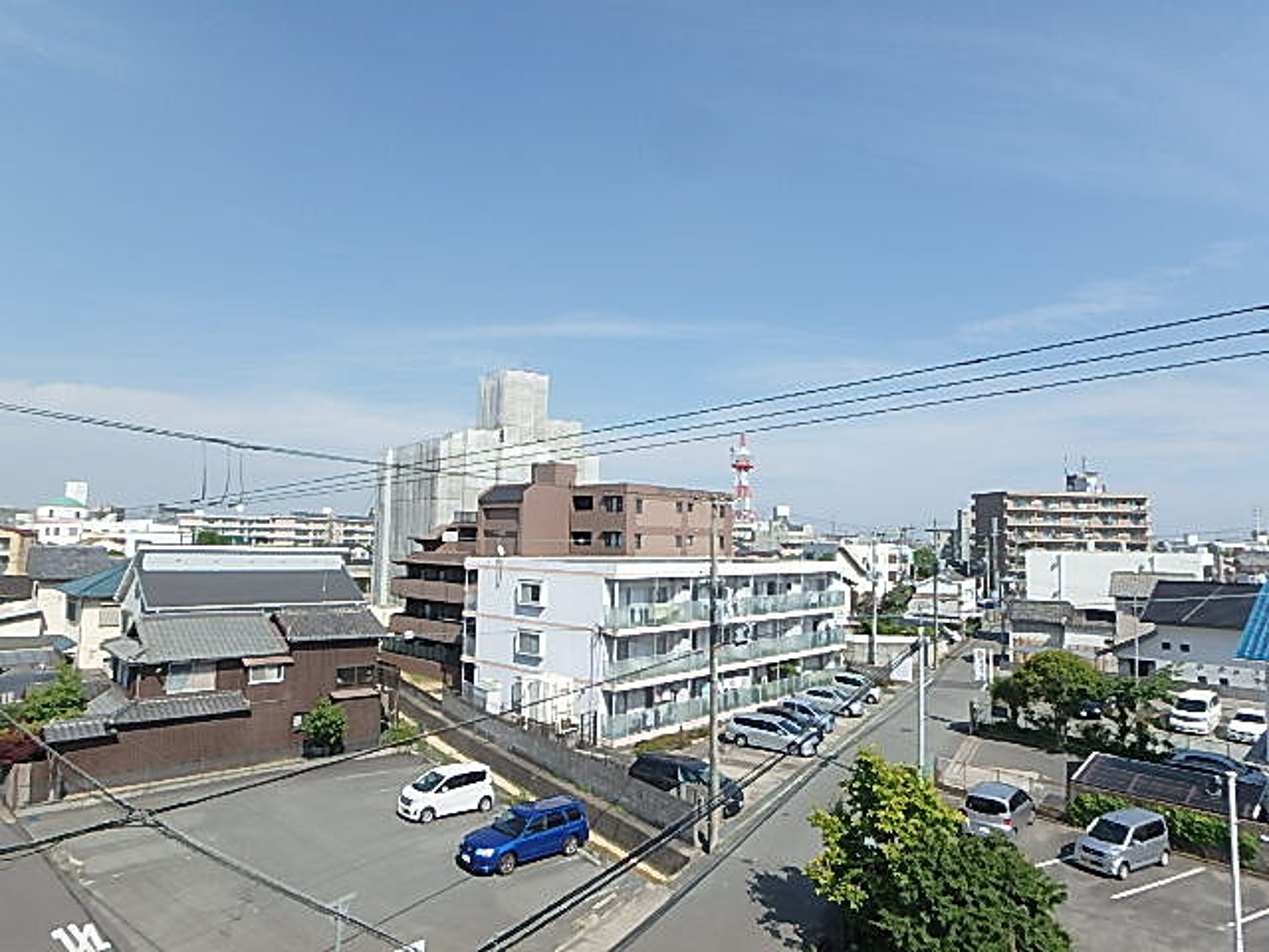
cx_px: 634
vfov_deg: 63.4
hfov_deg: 79.0
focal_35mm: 21
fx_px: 770
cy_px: 476
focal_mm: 3.7
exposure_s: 1/500
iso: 125
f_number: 6
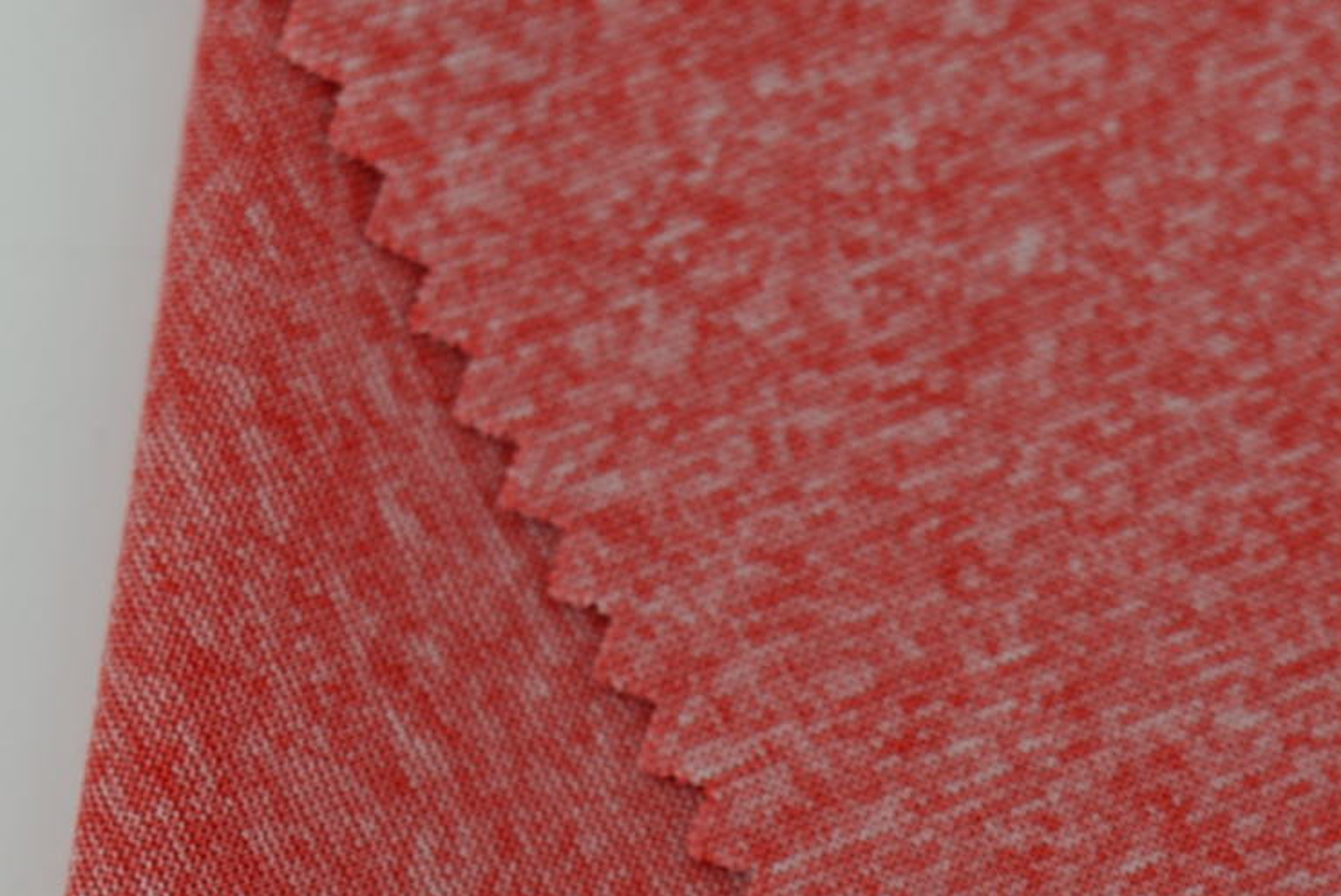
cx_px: 1127
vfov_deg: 6.6
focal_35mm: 203
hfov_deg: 10.1
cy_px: 1774
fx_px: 7566
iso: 100
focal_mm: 50
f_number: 3.5
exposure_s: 1/200
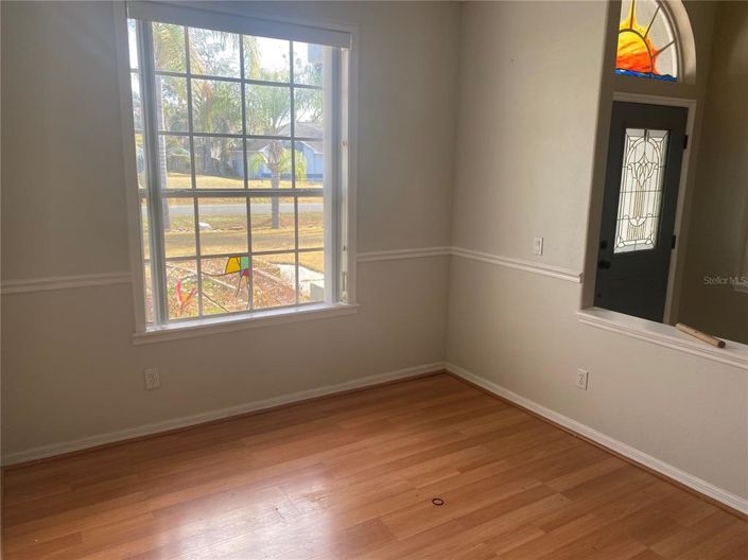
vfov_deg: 53.0
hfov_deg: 67.3
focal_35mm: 26
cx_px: 374
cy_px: 280
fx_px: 562
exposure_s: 1/122
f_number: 1.8
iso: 40
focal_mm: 4.25
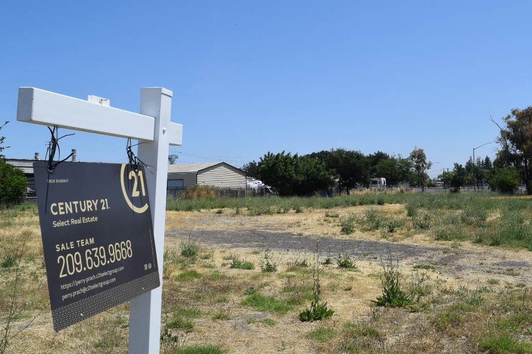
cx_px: 300
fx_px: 502
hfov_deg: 55.6
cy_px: 164
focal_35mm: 34
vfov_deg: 38.8
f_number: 10
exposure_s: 1/400
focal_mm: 18
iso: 200
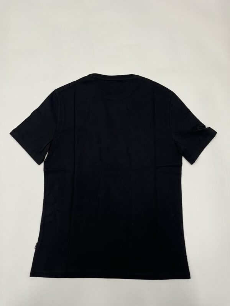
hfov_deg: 53.1
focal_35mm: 26
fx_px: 230
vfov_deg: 67.3
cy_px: 153
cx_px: 115
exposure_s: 1/50
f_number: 1.6
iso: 100
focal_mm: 5.1
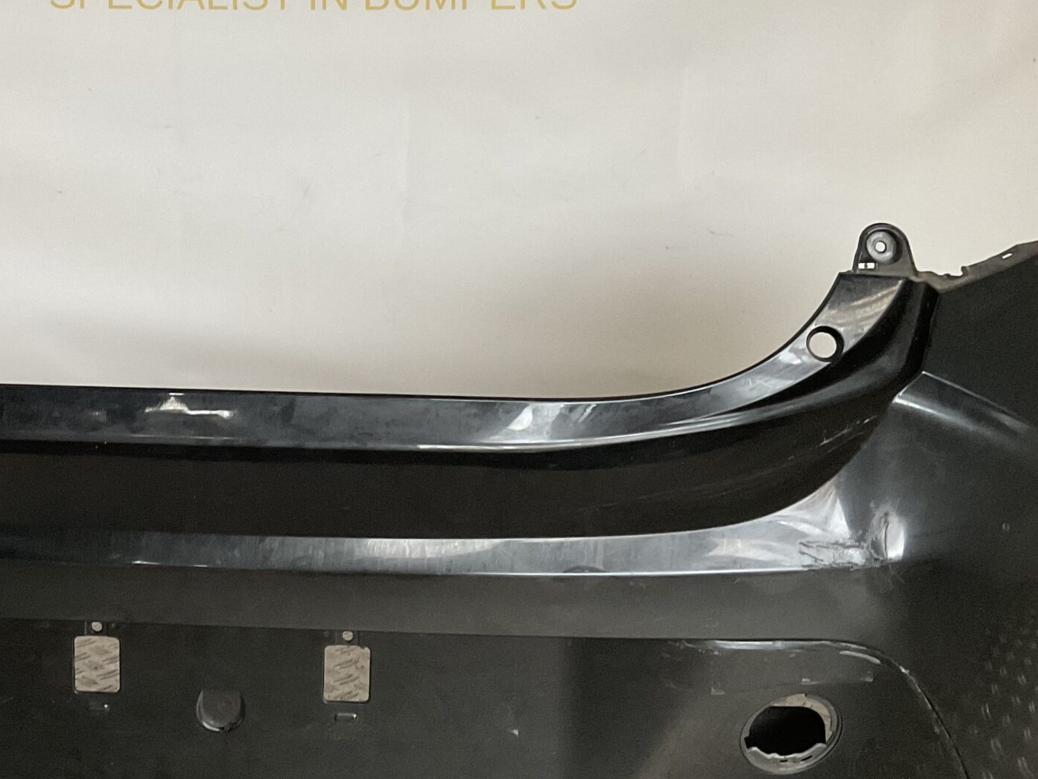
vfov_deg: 27.5
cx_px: 292
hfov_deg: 35.6
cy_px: 331
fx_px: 1589
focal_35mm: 53
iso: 160
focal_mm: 3
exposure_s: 1/50
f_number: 1.8
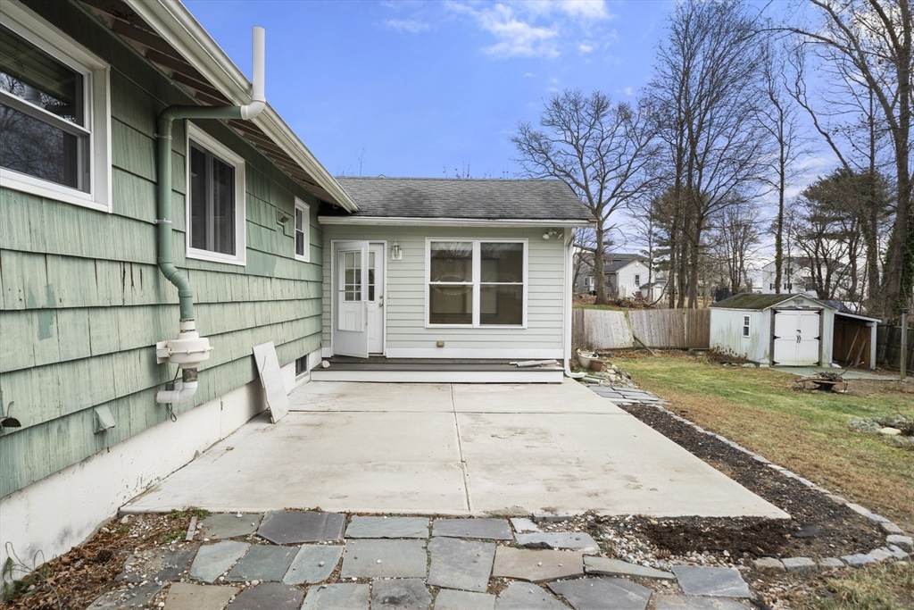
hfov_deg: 78.6
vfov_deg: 57.2
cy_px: 305
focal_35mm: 22
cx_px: 457
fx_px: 559
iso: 320
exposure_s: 1/200
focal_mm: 22
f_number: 7.1
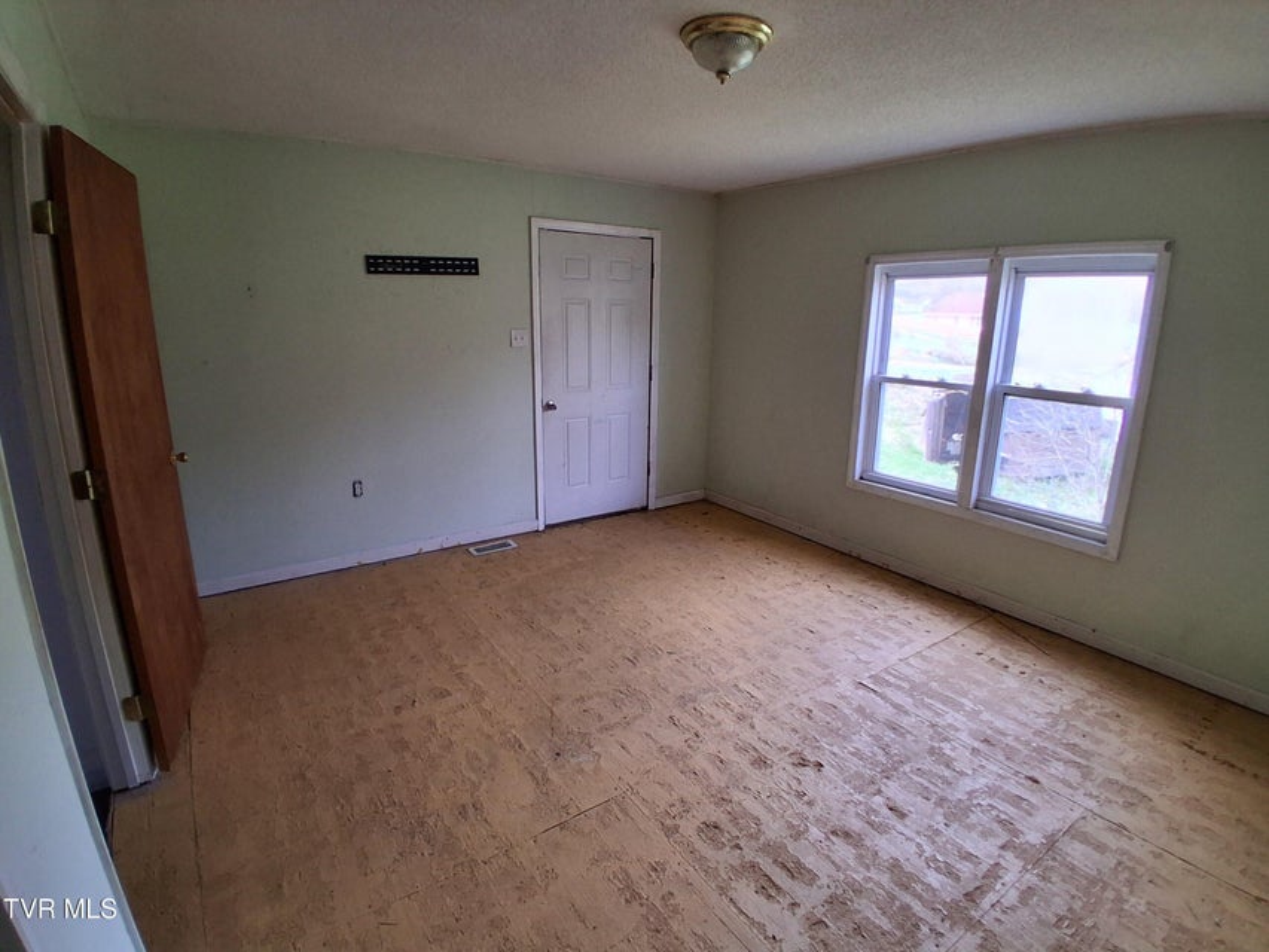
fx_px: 623
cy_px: 476
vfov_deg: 74.7
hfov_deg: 91.0
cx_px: 634
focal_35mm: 17
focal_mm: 1.4
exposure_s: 1/120
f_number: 2.2
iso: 125
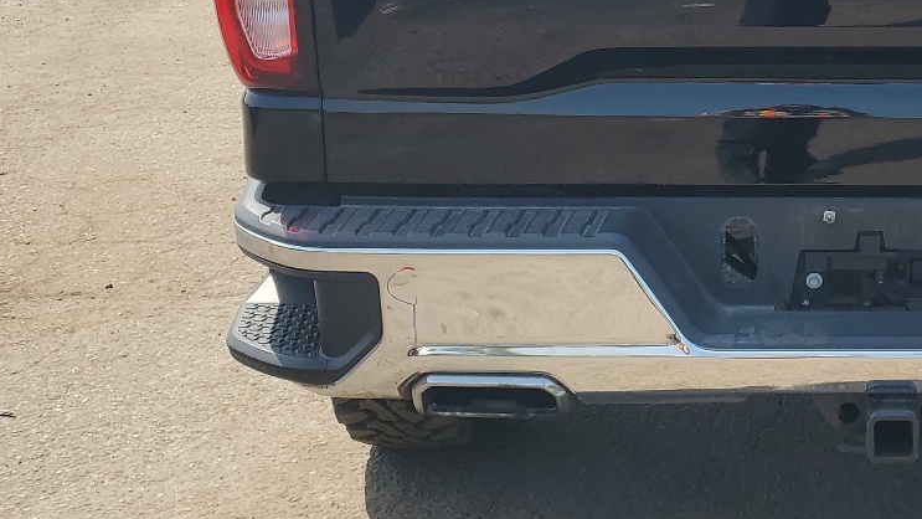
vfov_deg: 19.3
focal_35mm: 61
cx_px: 874
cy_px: 35
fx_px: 1491
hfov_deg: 32.2
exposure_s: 1/1667
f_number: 1.5
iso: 50
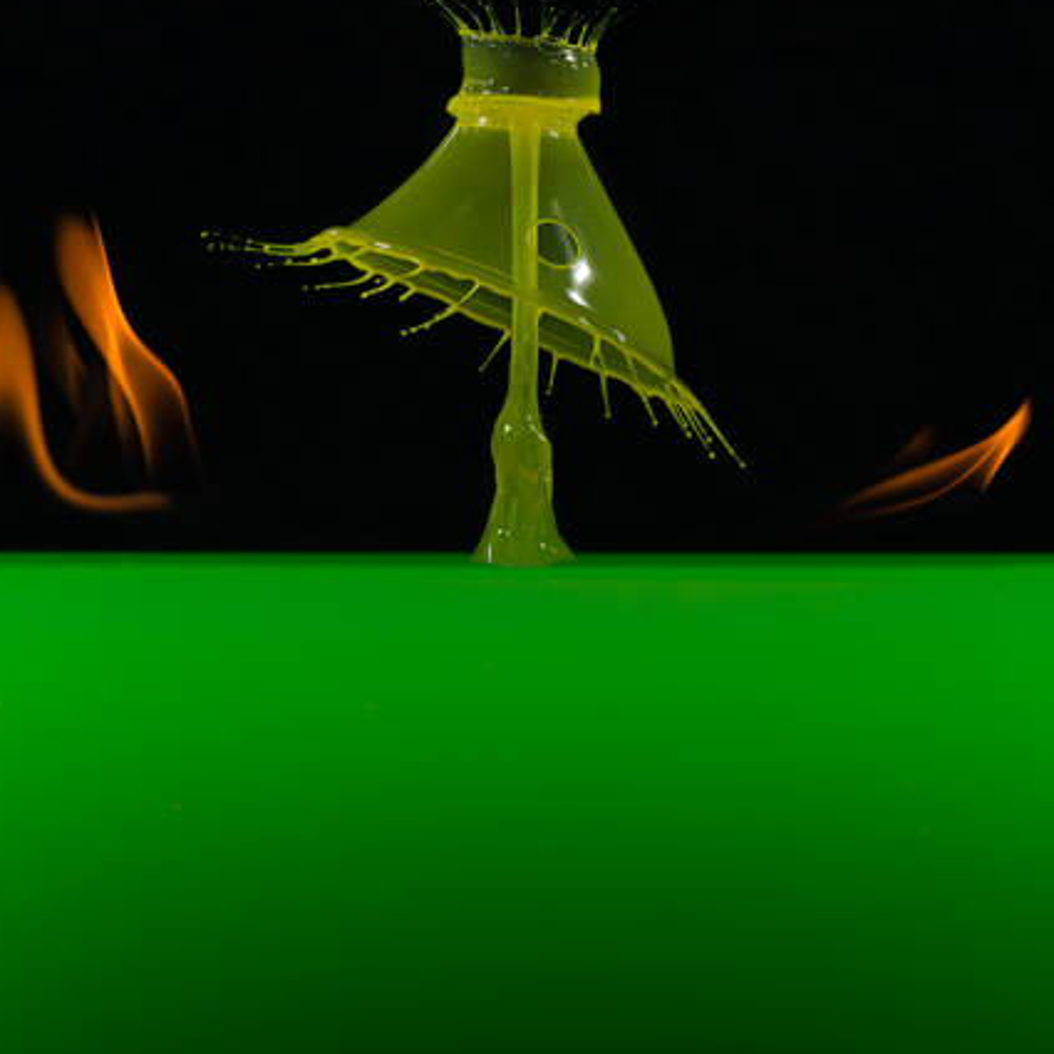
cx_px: 498
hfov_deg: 10.4
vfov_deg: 10.4
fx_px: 5787
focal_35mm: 168
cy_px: 531
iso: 100
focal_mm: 105
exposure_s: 1/320
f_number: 20
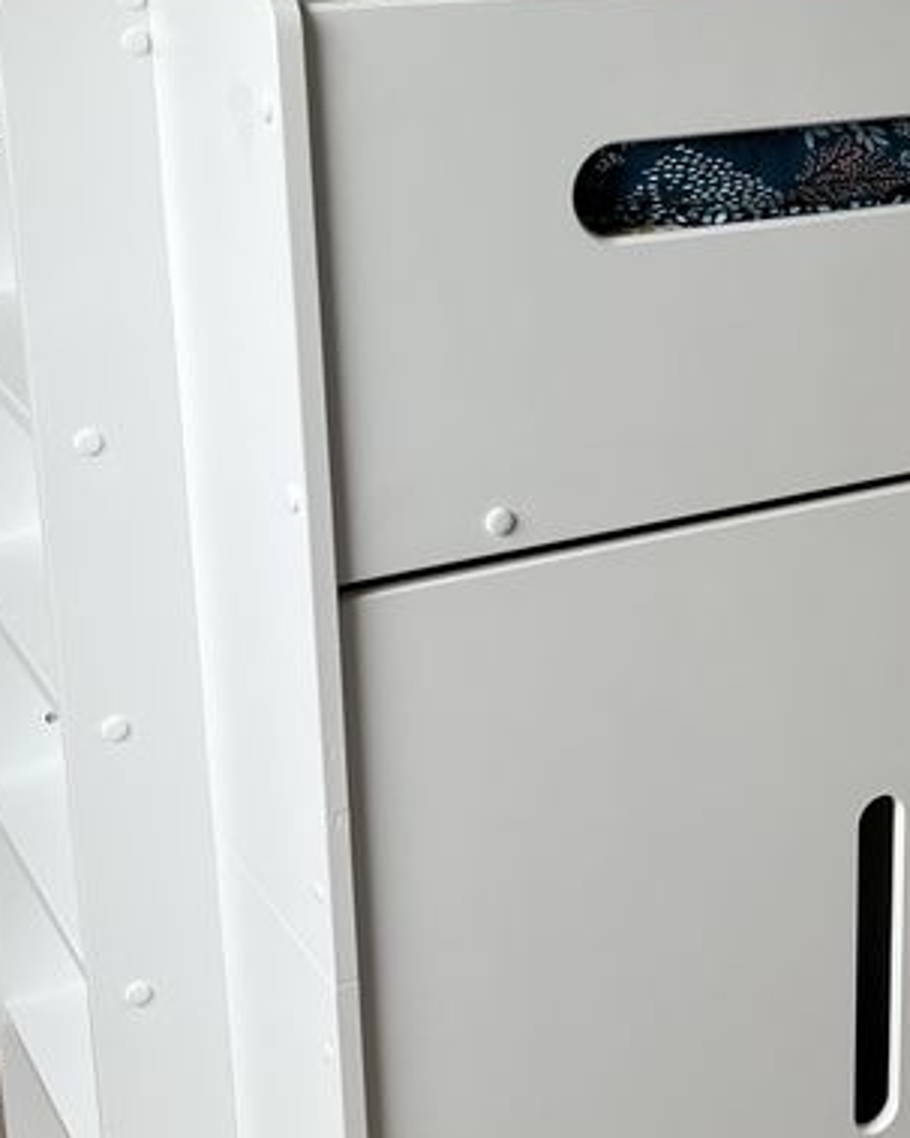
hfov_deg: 21.8
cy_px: 420
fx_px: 2257
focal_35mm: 67
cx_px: 955
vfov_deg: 28.2
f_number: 1.6
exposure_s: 1/122
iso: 50
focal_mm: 5.1
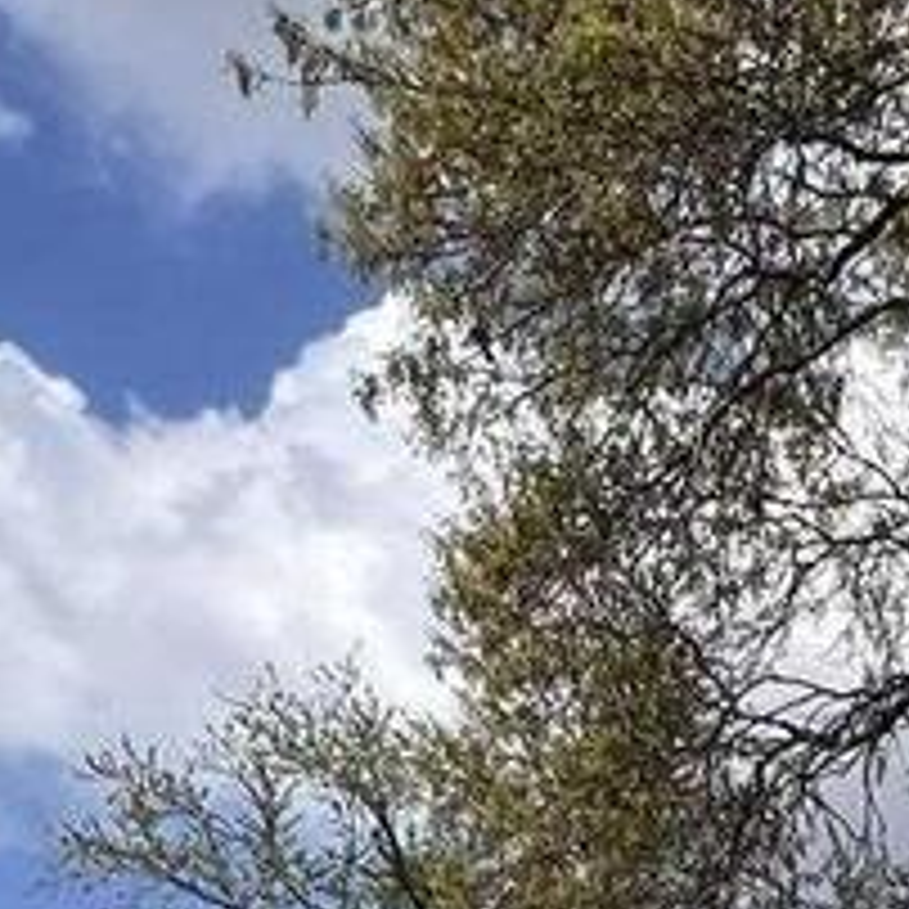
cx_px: 1714
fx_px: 2436
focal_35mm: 82
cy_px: 1868
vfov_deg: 16.0
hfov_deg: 16.8
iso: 32
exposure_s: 1/1647
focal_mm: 1.57
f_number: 1.8
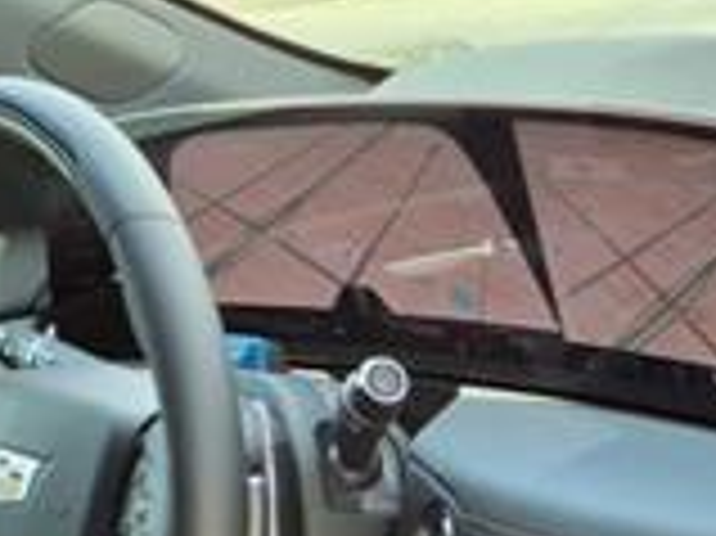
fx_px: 2253
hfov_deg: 16.3
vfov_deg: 12.1
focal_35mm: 109
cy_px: 1054
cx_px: 1103
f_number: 1.9
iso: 40
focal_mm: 3.58
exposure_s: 1/147
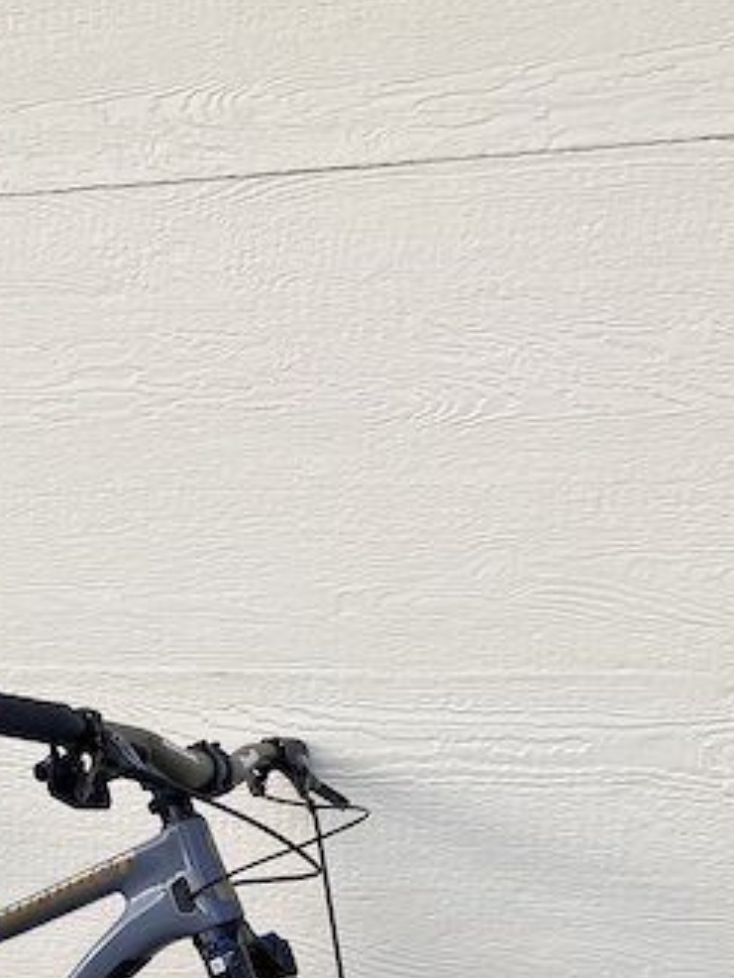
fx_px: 1921
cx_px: 42
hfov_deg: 21.1
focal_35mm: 68
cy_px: 1124
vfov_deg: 26.0
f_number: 1.8
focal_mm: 3.99
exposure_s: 1/121
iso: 40
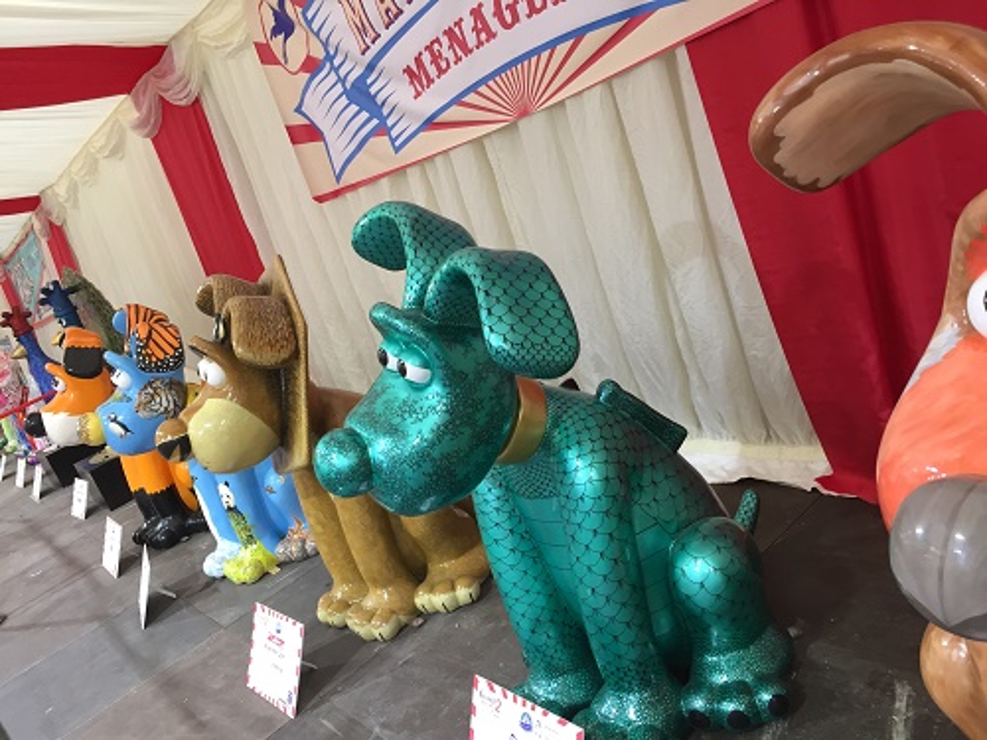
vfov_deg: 48.2
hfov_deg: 61.7
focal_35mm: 29
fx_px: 827
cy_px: 370
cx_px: 494
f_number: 2.2
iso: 100
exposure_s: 1/33
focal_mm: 4.15
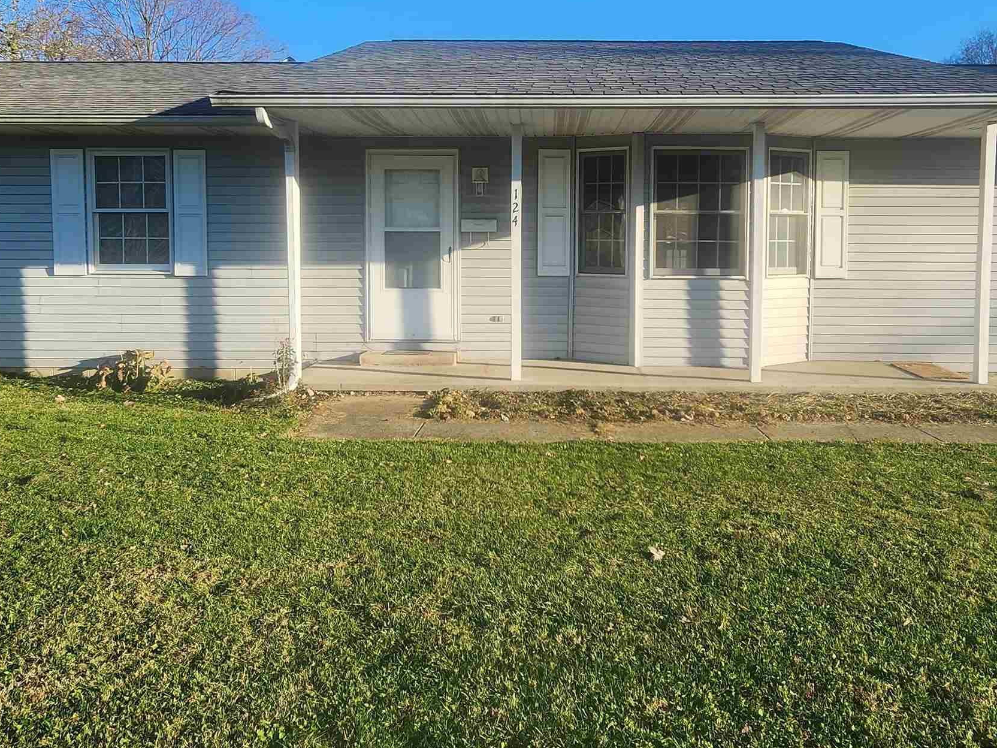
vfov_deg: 56.3
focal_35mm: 24
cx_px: 548
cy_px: 289
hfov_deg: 71.4
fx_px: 691
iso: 50
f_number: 2.2
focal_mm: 2.2
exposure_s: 1/992
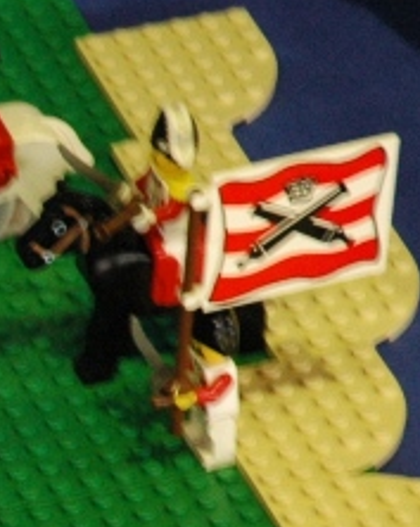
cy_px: 558
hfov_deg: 3.4
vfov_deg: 4.3
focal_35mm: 455
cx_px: -470
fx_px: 7084
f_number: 6.3
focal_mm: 70
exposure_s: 1/15
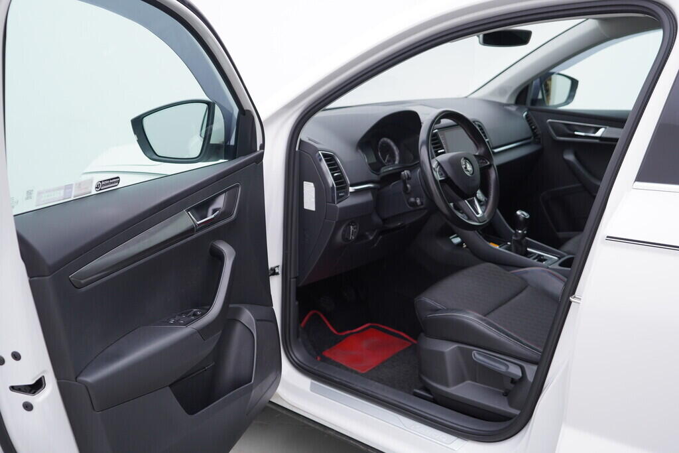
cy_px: 226
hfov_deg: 53.1
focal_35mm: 36
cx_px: 340
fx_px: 679
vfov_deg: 36.9
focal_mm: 24
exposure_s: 1/50
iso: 125
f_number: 3.2
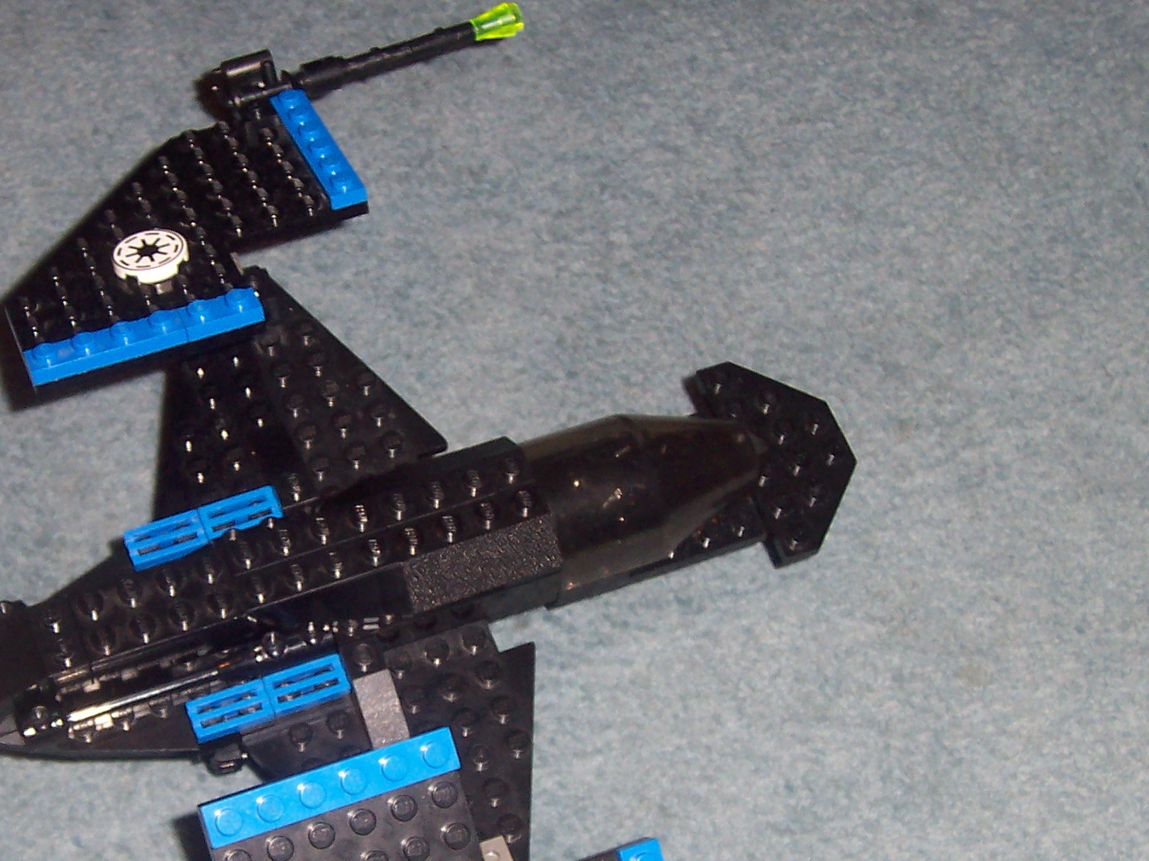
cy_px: 588
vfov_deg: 19.8
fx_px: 2456
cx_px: 318
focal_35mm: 74
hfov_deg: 26.1
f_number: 3
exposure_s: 1/45
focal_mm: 7.8
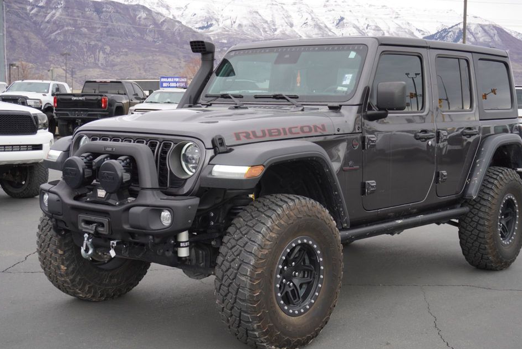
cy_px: 189
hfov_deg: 39.2
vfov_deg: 26.7
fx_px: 733
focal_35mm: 51
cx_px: 279
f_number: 5
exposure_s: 1/60
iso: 100
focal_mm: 31
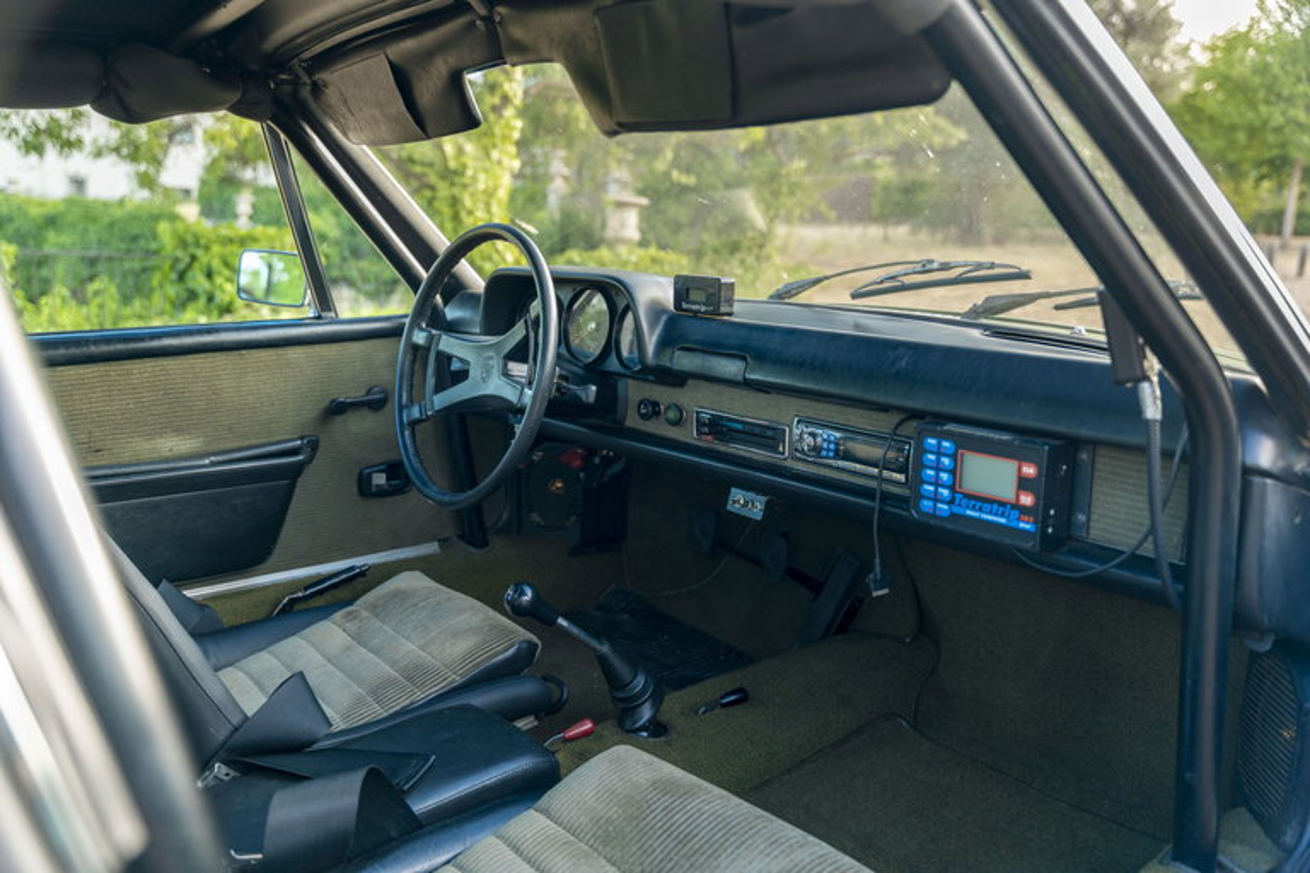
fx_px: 1095
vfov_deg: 43.5
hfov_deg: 61.8
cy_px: 436
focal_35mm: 30
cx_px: 655
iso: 800
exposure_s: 1/160
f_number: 2.8
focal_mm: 30.1
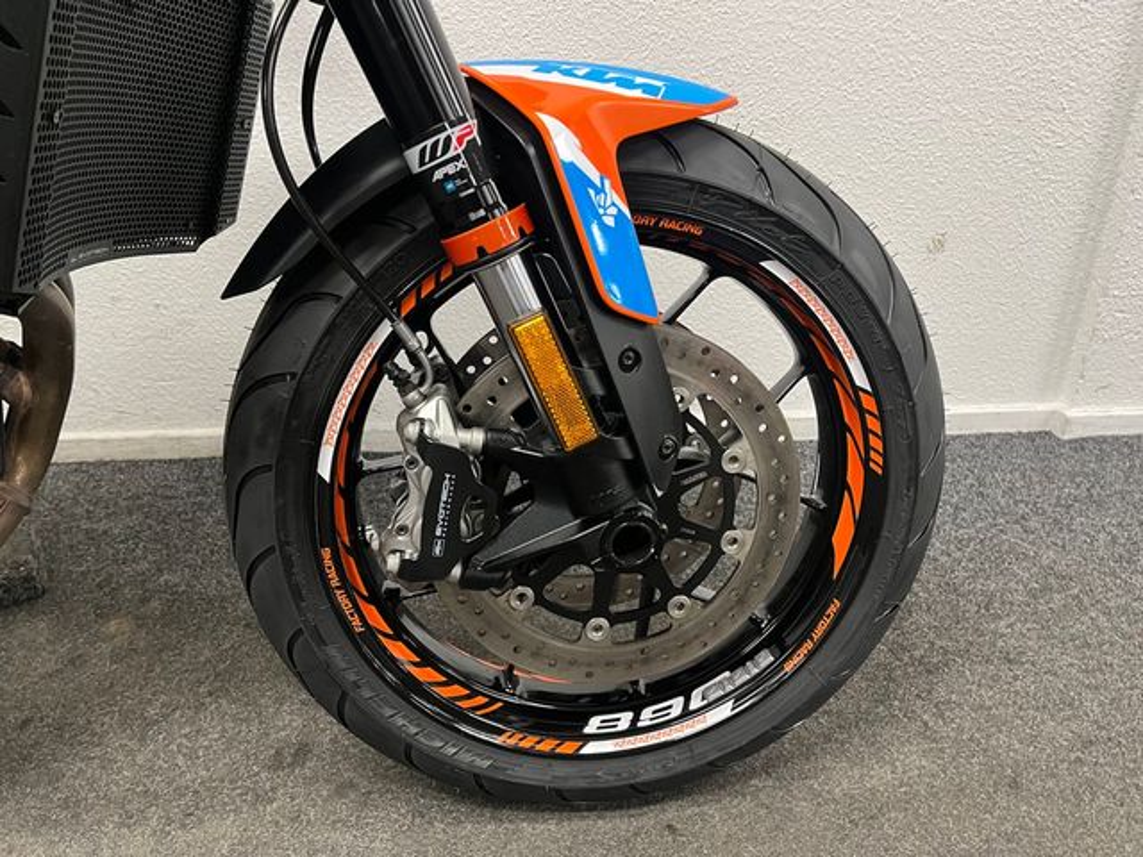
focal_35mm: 26
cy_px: 428
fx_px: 859
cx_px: 572
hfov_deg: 67.3
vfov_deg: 53.1
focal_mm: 5.1
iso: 250
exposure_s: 1/50
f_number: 1.6
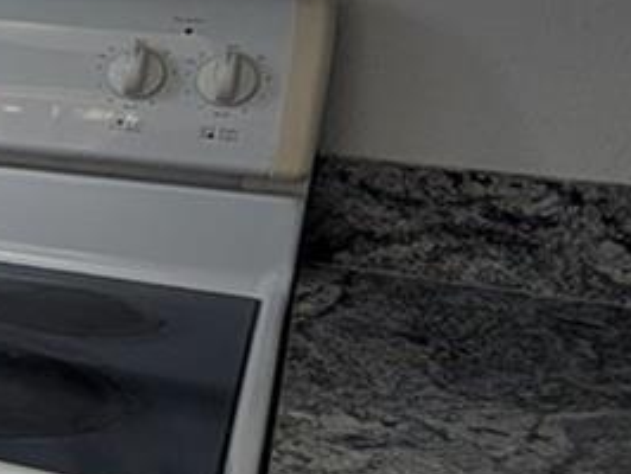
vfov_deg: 20.5
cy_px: 206
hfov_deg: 16.1
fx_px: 1314
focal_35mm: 72
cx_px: -797
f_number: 1.7
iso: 47
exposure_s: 1/164
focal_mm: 2.02
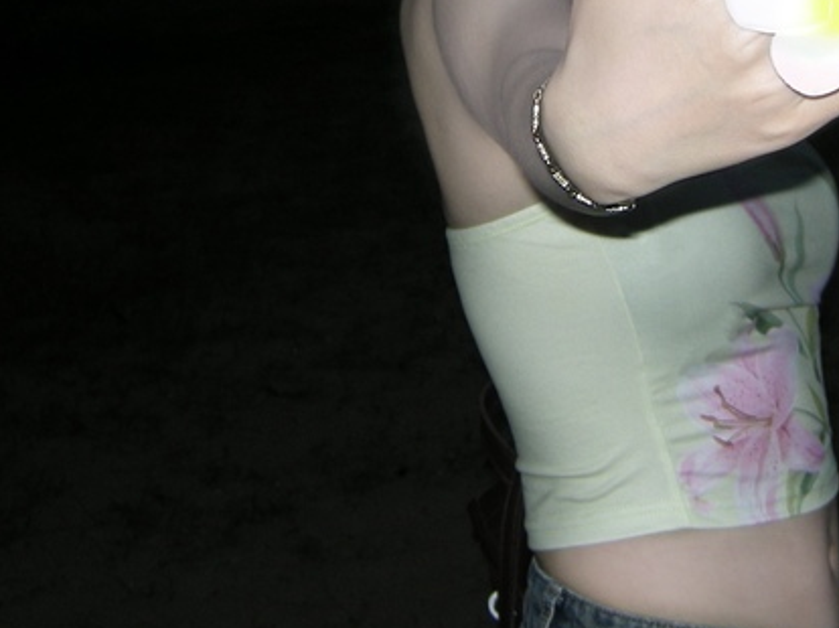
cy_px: -14
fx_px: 2277
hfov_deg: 20.6
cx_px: 667
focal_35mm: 94
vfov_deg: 15.4
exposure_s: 1/60
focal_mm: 7.5
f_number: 2.7
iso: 64
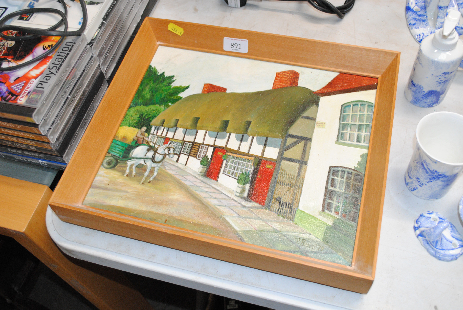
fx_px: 464
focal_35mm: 36
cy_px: 155
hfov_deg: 53.1
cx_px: 232
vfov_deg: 37.0
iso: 800
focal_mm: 24
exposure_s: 1/80
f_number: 5
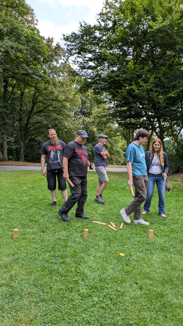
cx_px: 109
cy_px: 166
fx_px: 242
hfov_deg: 41.3
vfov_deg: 67.9
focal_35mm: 28
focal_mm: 5.43
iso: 42
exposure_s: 1/423
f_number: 1.89
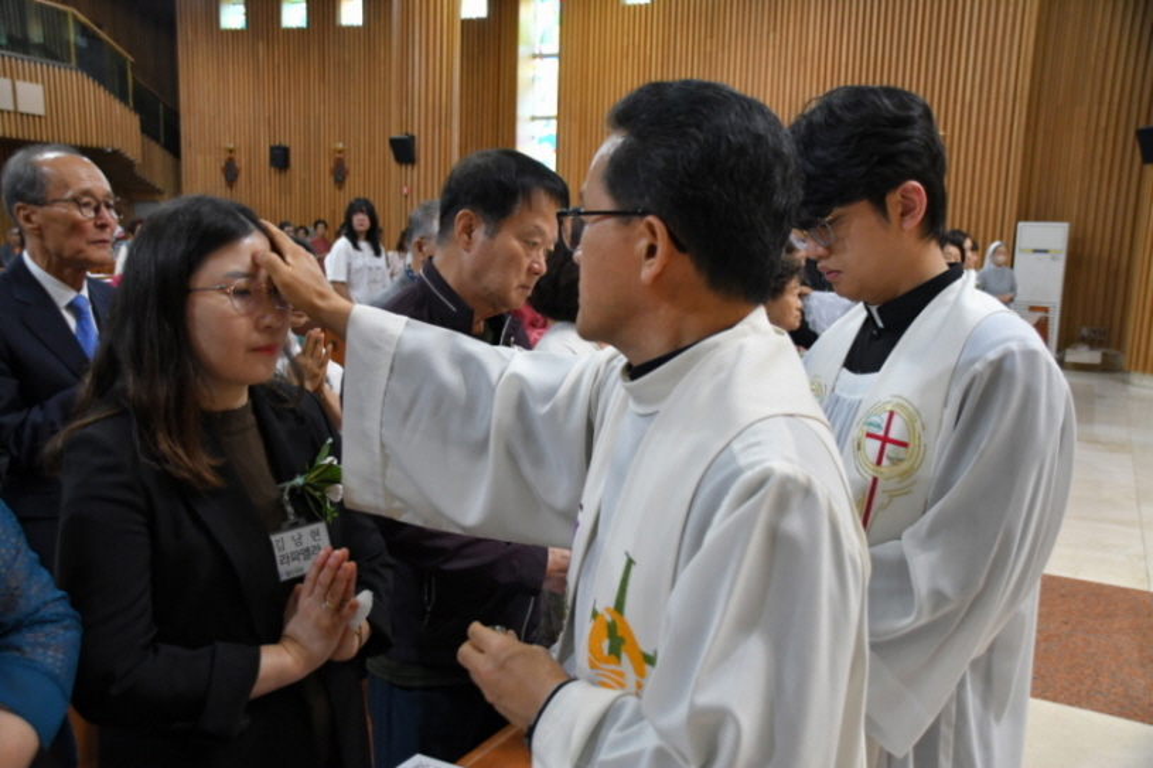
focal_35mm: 33
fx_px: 1057
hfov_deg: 57.2
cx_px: 576
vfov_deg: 40.0
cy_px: 384
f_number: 3.8
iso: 1600
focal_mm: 22
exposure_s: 1/125
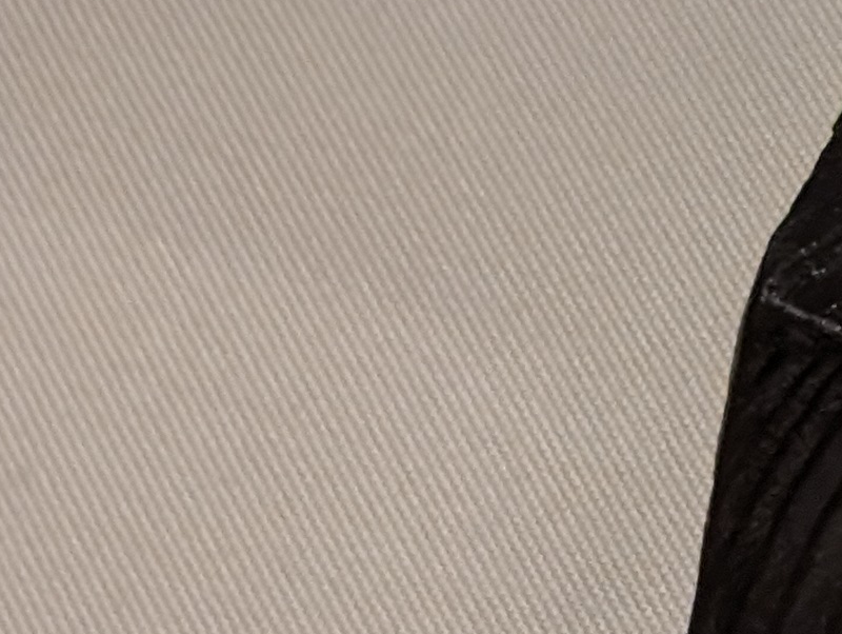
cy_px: 1240
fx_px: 6088
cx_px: 1785
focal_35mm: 250
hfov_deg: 7.5
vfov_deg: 5.8
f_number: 1.68
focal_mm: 6.9
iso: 403
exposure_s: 1/44
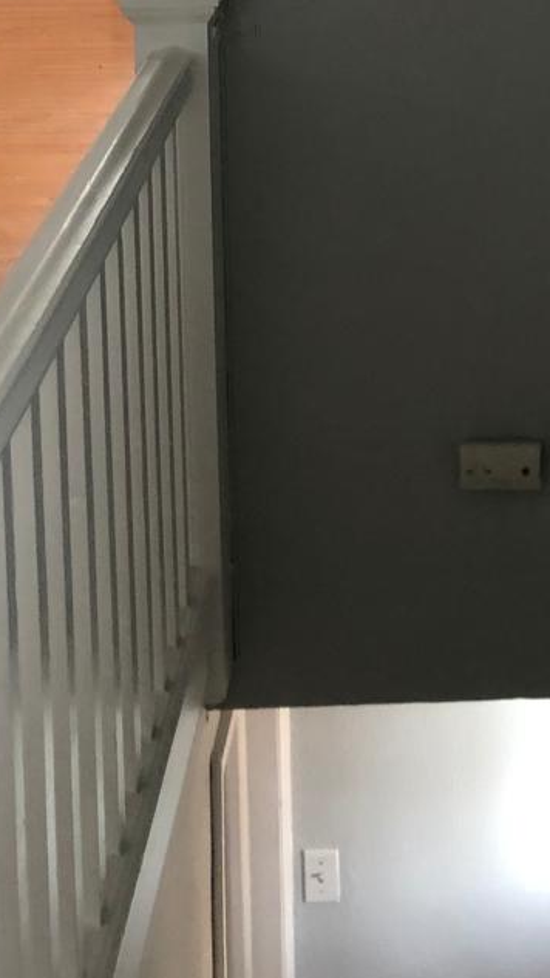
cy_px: -173
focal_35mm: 74
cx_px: 476
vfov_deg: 25.8
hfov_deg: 16.1
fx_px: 1919
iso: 40
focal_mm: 3.99
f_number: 1.8
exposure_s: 1/15
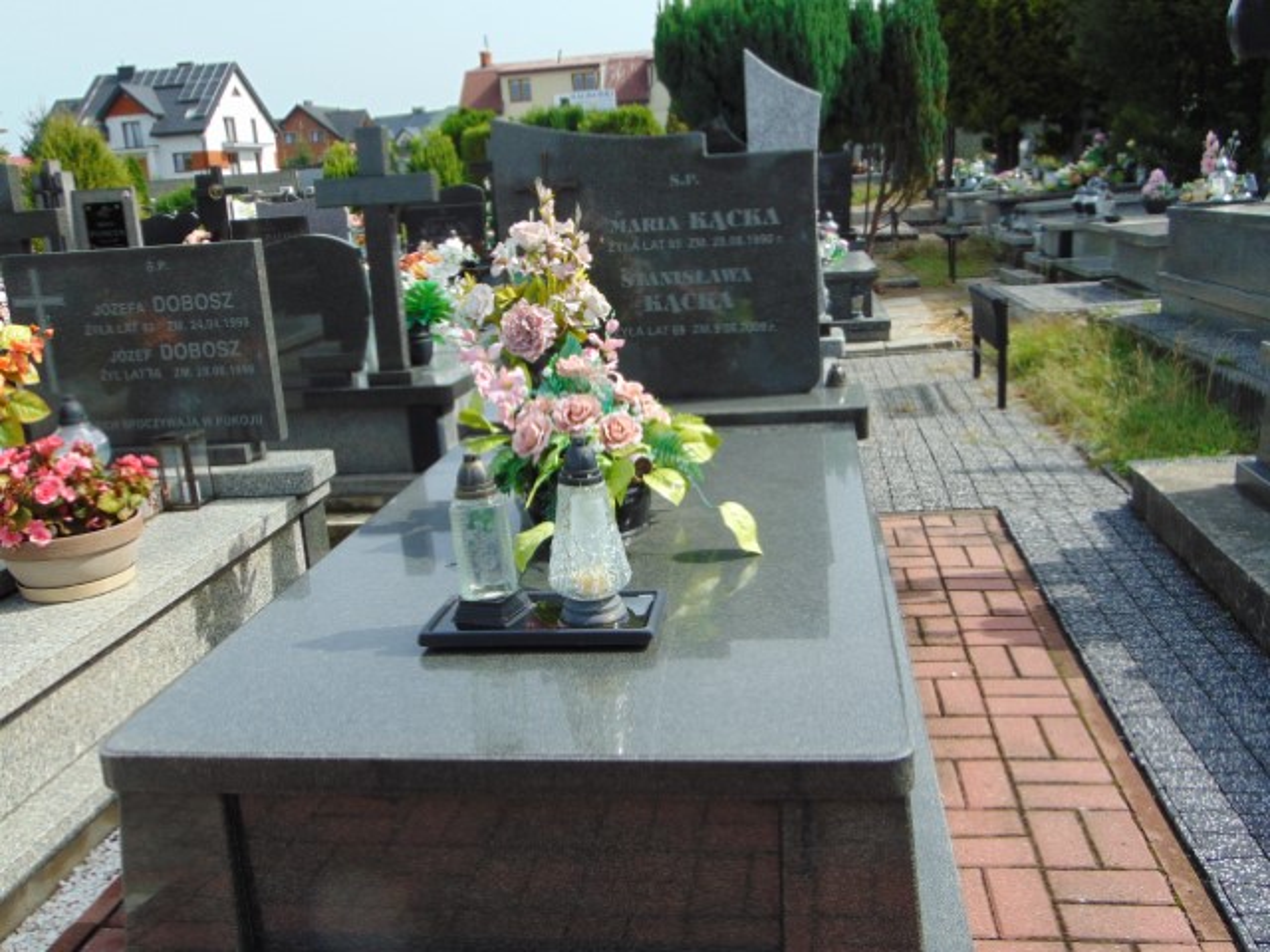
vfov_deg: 42.9
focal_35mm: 33
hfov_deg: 55.4
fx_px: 1211
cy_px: 476
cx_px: 635
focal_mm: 5.8
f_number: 3.2
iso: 80
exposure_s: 1/640
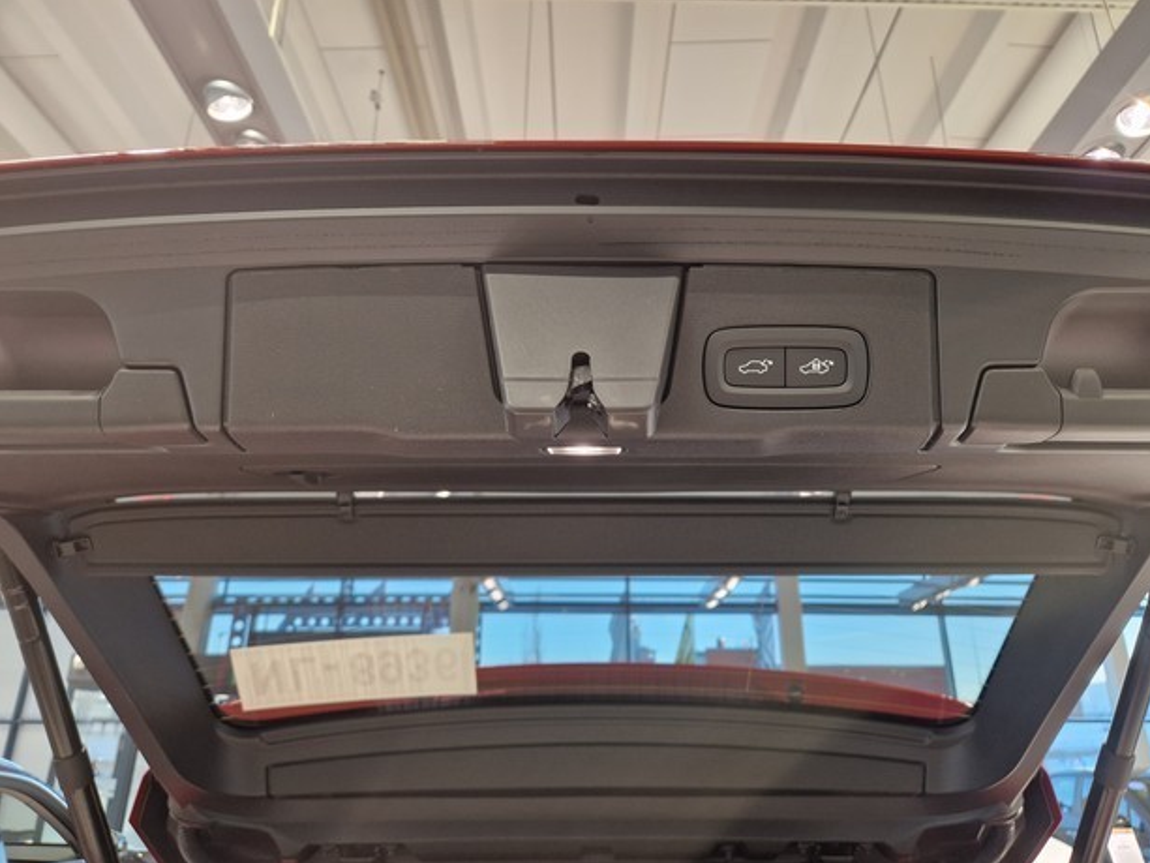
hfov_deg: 71.6
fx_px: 797
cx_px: 598
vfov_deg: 56.8
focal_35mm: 24
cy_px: 416
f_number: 1.8
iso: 250
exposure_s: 1/100
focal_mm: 5.4
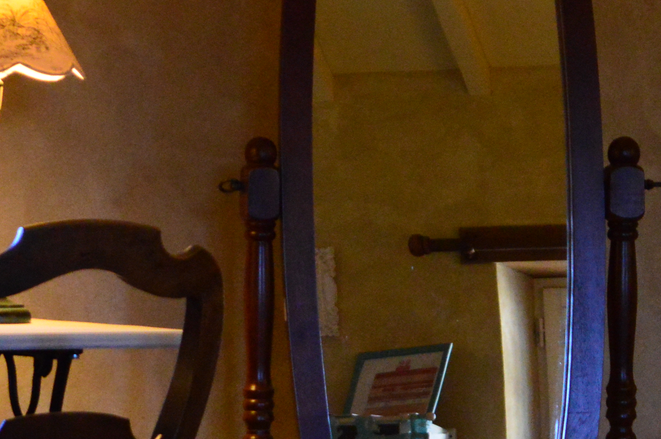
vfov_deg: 5.6
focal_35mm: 243
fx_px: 4467
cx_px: 9
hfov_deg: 8.4
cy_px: 260
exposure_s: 1/100
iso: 2800
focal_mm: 55
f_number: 5.6
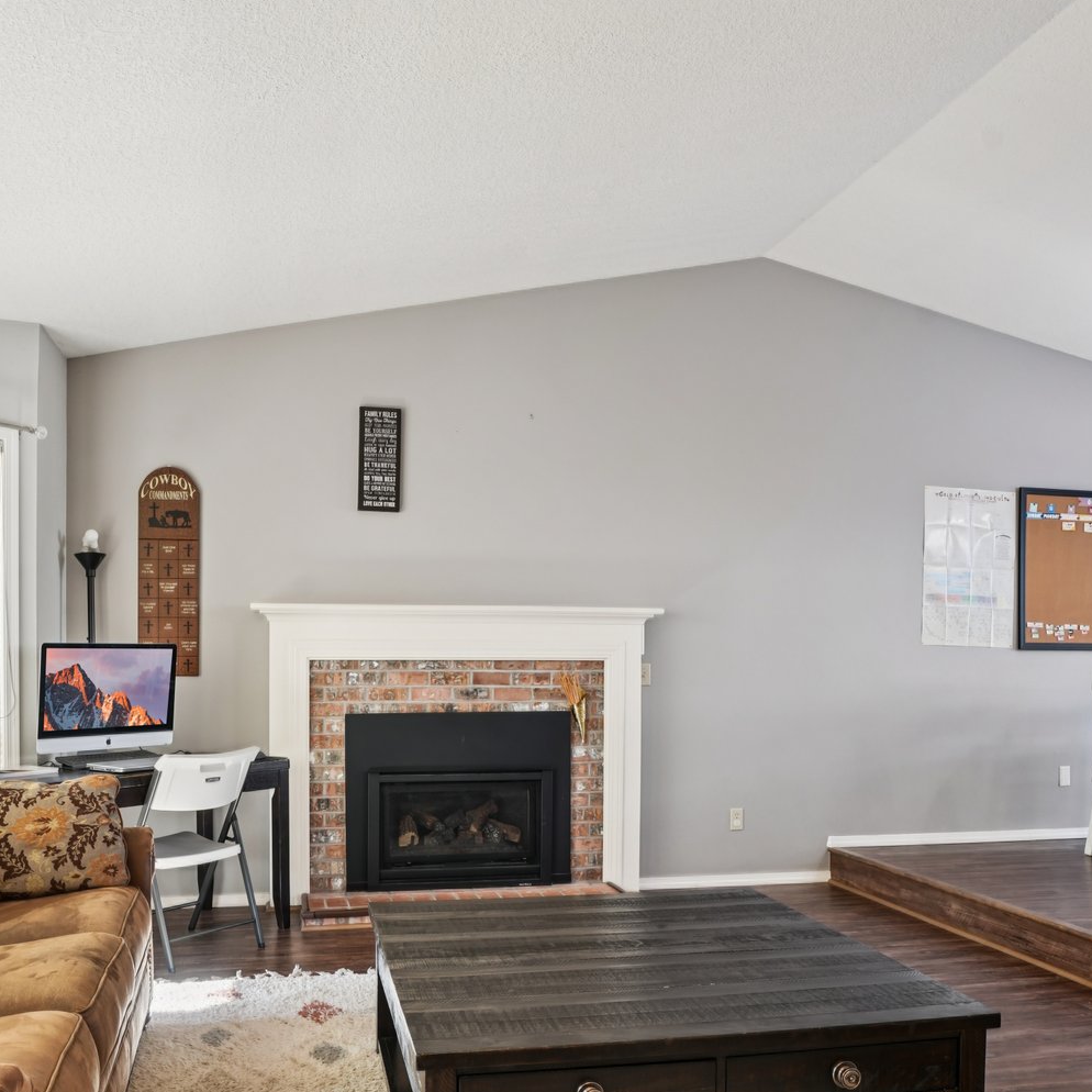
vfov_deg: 56.7
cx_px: 456
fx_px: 999
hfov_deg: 57.0
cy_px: 672
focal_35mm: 28
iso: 400
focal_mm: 16
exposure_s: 1/8
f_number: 8
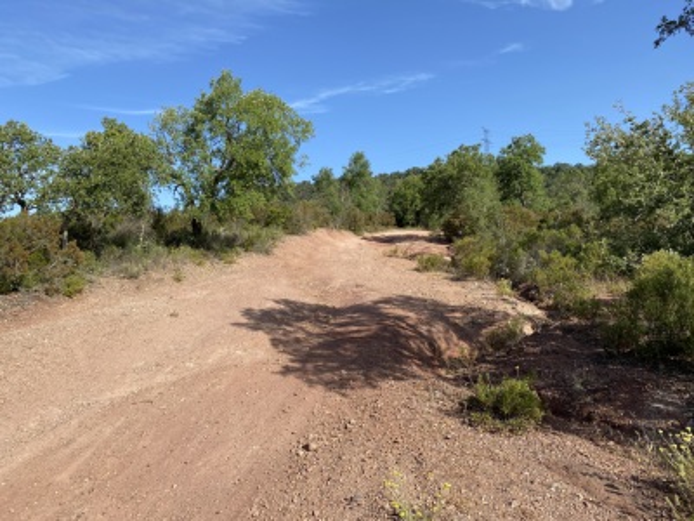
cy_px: 260
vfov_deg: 53.1
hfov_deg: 67.3
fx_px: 521
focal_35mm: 26
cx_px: 347
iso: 32
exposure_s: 1/2066
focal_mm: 4.25
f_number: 1.8
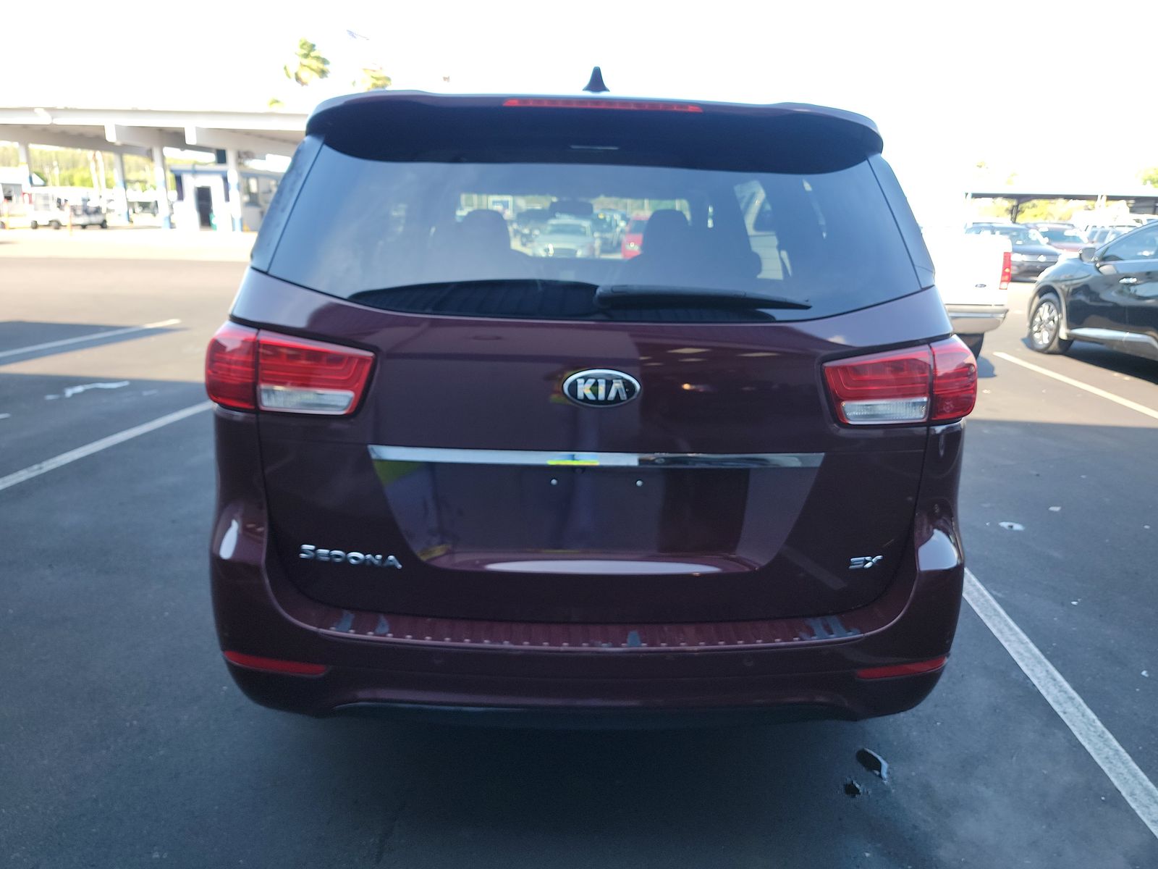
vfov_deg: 56.8
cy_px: 434
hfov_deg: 71.6
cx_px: 579
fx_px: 803
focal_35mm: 24
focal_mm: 6.7
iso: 62
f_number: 1.8
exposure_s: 1/119
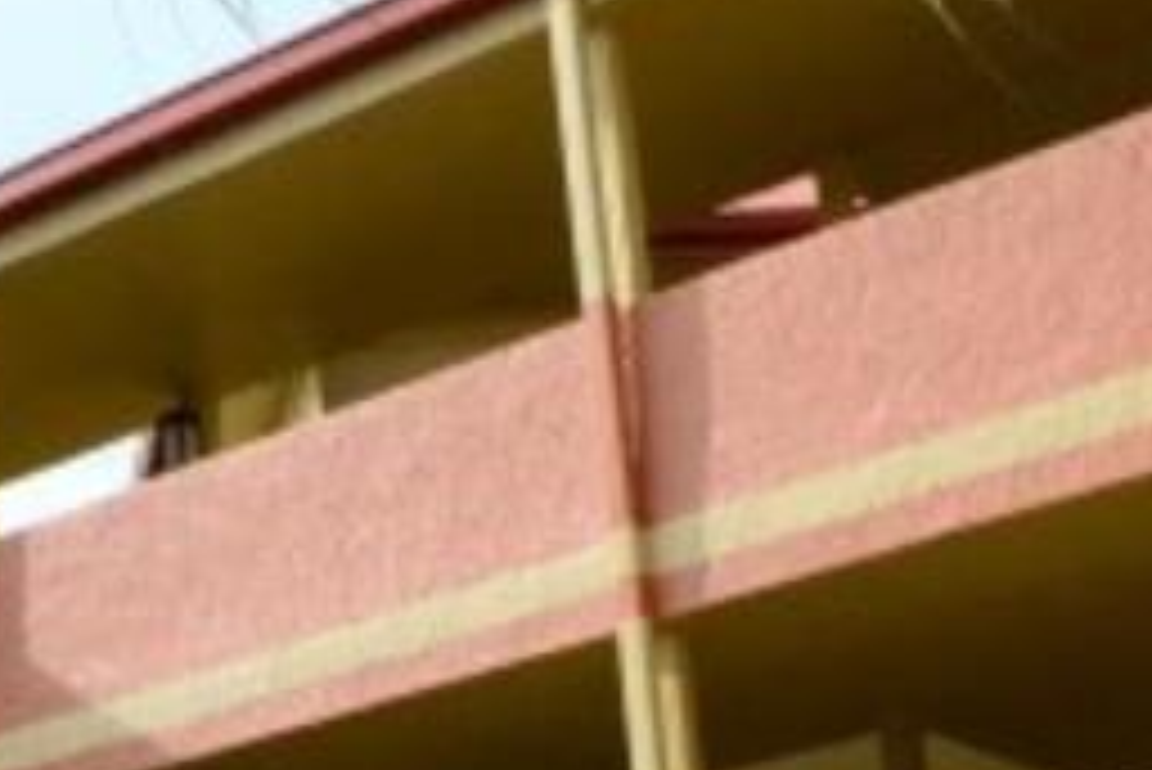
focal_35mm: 108
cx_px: -572
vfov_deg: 12.3
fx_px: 3458
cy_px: 1002
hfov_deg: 17.1
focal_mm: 18
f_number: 14
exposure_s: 1/800
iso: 1600
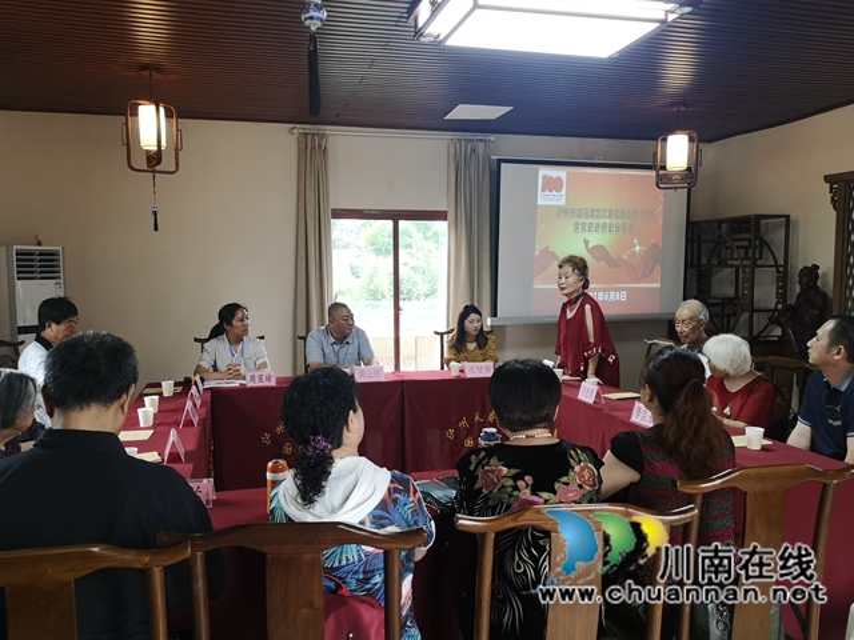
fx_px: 666
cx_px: 427
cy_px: 320
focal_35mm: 27
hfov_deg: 65.3
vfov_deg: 51.4
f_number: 1.8
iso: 200
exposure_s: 1/100
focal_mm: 5.58
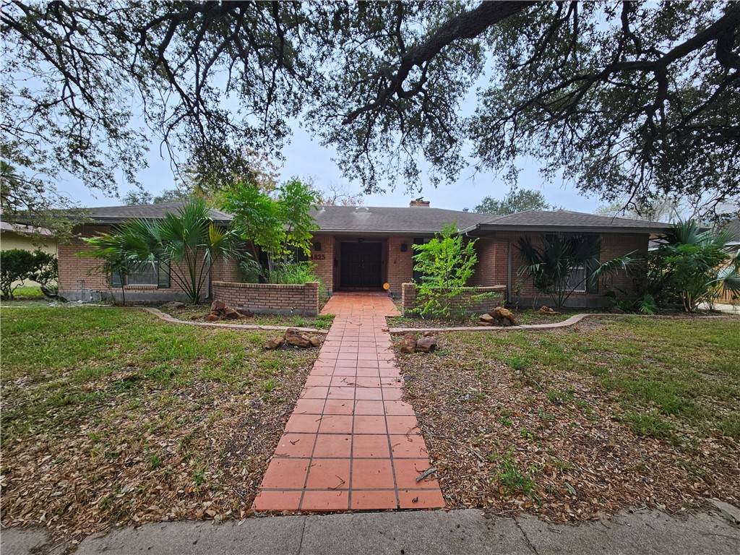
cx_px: 370
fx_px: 278
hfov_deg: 106.2
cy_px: 278
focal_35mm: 13
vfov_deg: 89.9
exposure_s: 1/227
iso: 50
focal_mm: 2.2
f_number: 2.2
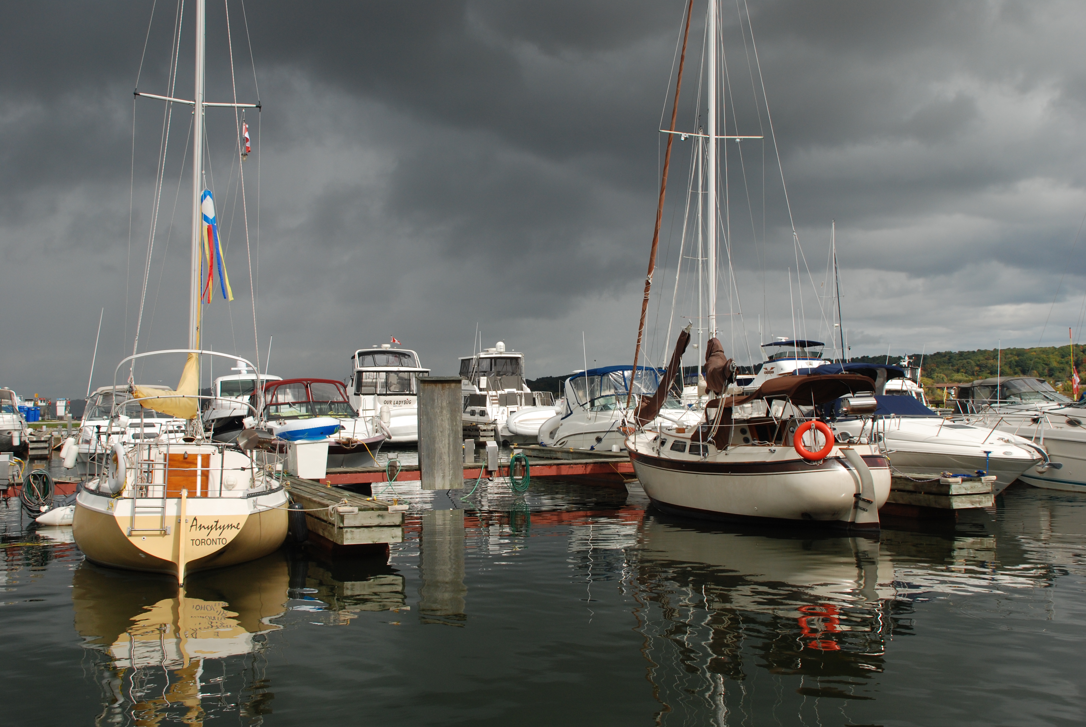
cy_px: 364
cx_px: 543
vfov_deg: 34.3
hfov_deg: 49.5
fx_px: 1178
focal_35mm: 39
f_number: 7.1
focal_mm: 26
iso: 200
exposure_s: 1/640
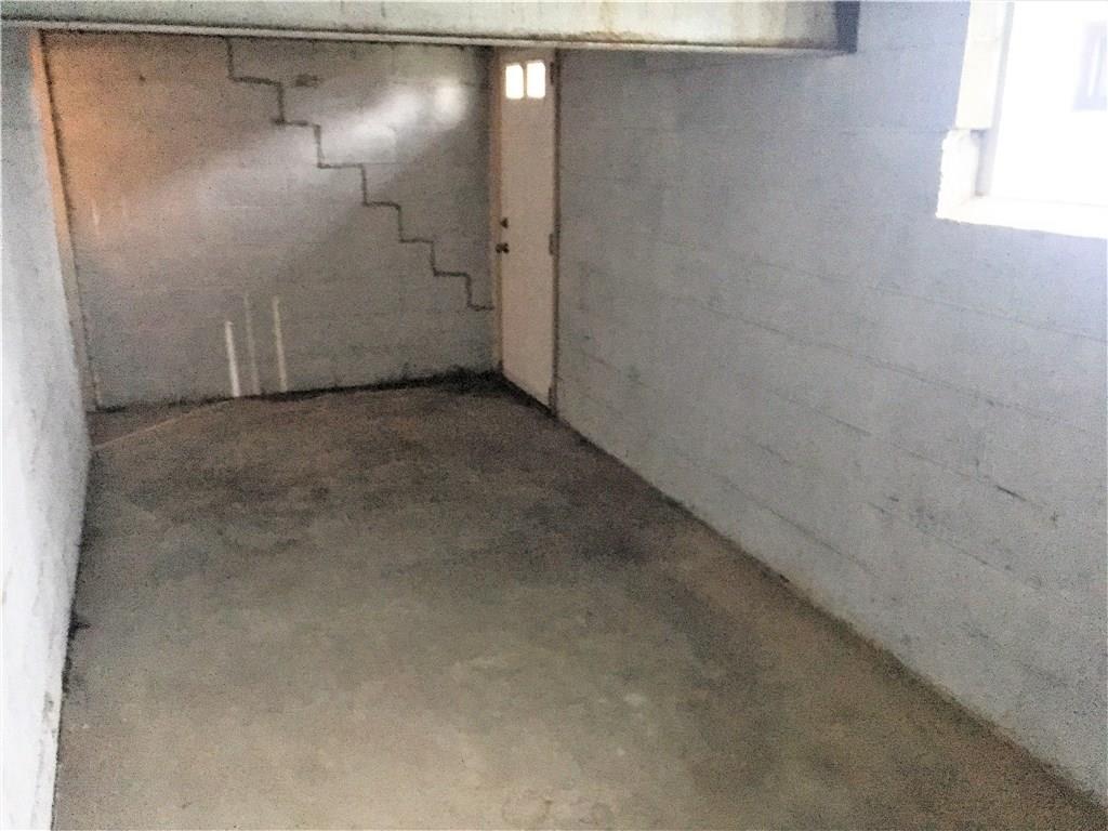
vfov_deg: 48.2
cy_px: 416
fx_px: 928
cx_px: 554
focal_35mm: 29
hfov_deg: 61.7
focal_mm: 4.15
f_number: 2.2
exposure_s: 1/15
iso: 1600
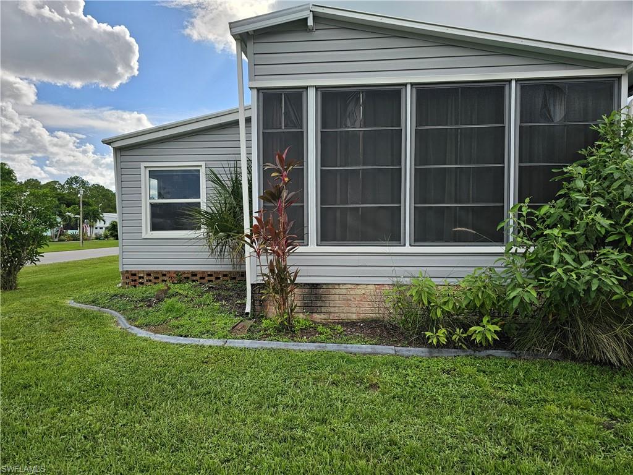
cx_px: 316
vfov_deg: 58.9
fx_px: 421
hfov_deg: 73.9
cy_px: 238
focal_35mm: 23
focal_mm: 6.3
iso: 20
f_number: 1.7
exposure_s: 1/1199
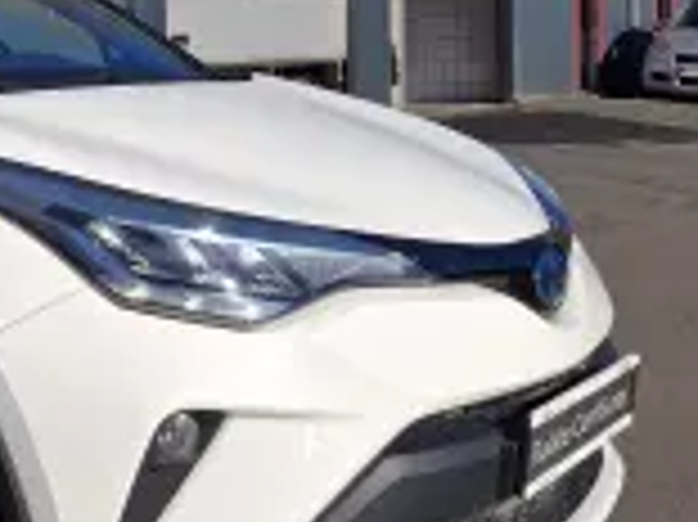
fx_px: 1169
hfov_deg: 31.1
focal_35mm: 58
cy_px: 112
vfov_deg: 24.8
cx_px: 23
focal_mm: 4.69
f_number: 1.8
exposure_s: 1/3731
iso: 32
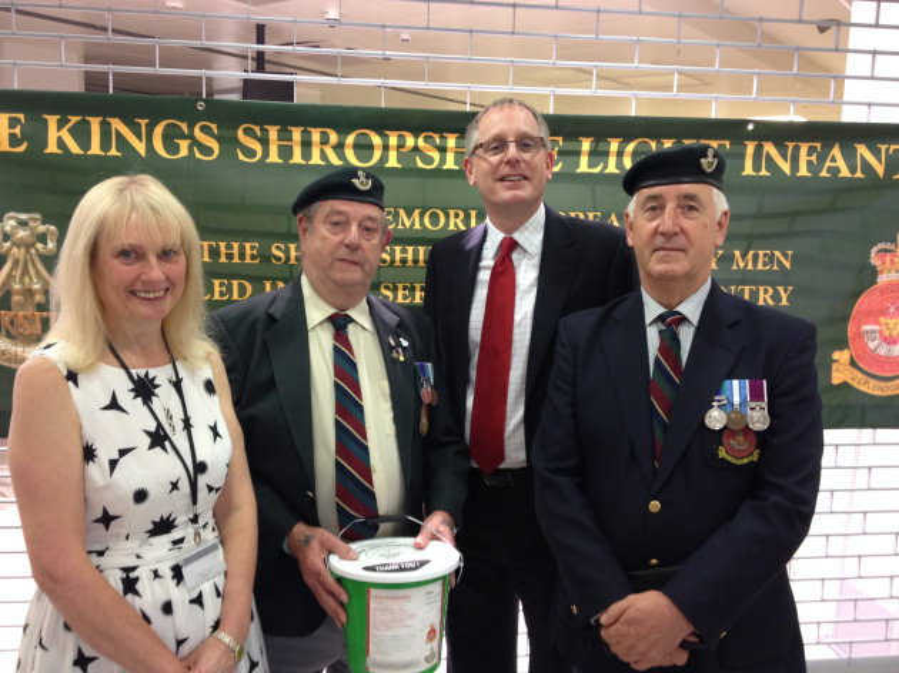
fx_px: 909
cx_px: 450
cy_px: 336
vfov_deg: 40.7
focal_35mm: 35
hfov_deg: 52.6
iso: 125
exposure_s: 1/20
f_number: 2.4
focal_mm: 4.28
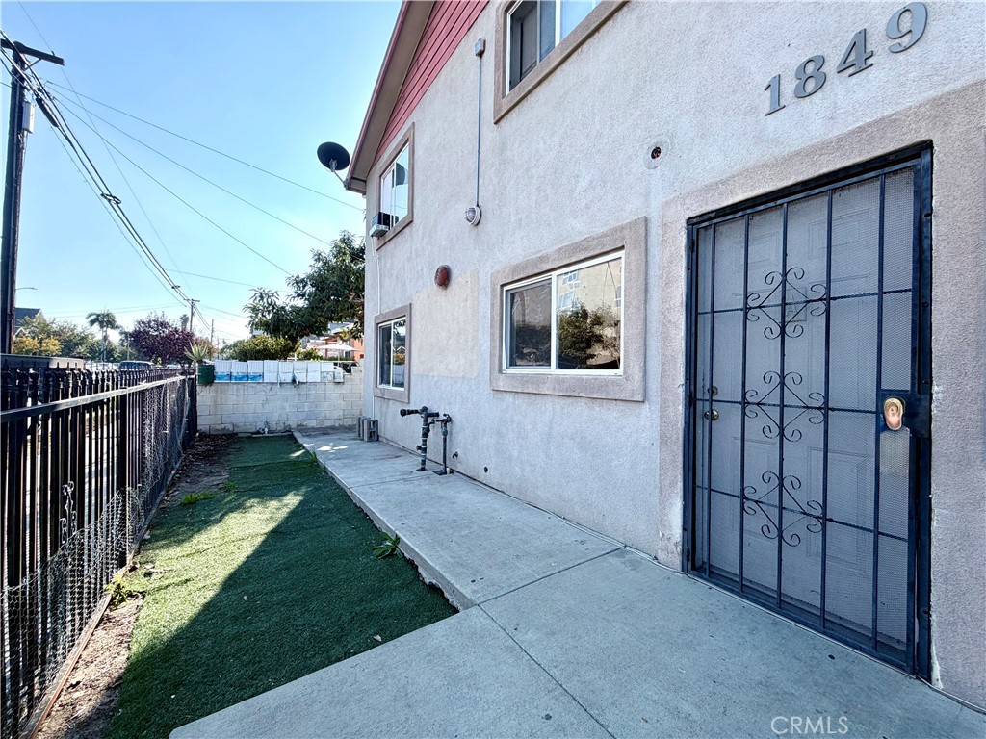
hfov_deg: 102.1
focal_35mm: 14
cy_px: 370
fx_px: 399
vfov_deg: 85.7
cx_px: 493
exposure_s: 1/638
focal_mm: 2.22
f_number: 2.2
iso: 40
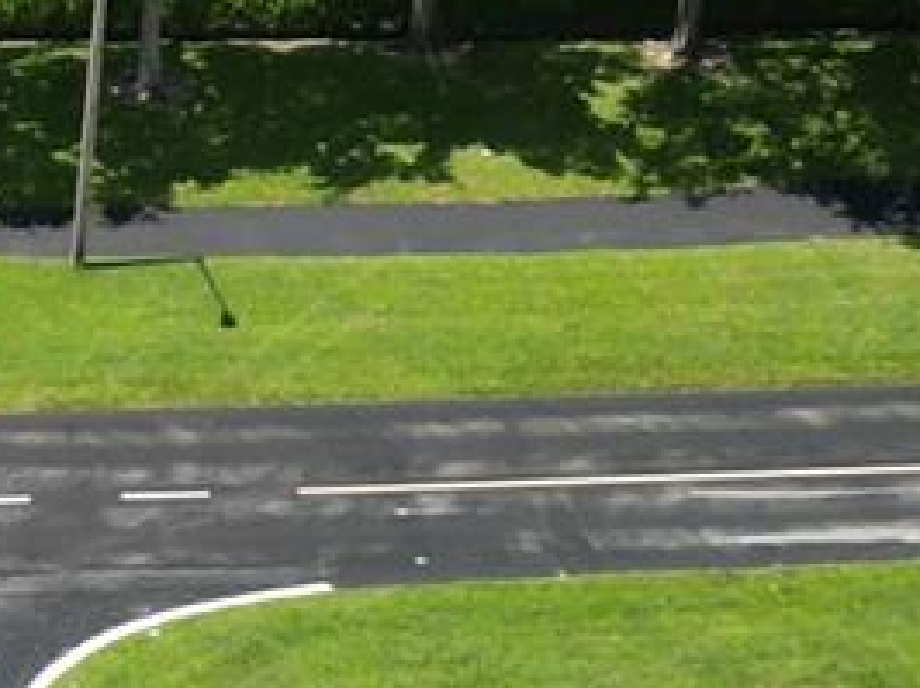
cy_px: 1051
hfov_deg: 10.3
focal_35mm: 185
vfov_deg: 7.9
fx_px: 4912
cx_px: -491
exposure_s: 1/800
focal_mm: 6.72
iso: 100
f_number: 1.7
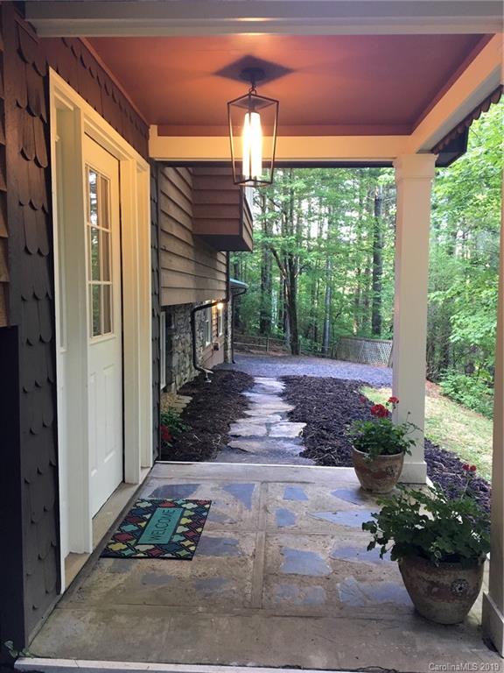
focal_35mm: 29
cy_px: 336
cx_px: 252
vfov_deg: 61.7
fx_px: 563
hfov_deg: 48.2
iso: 80
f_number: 2.2
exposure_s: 1/30
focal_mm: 4.15
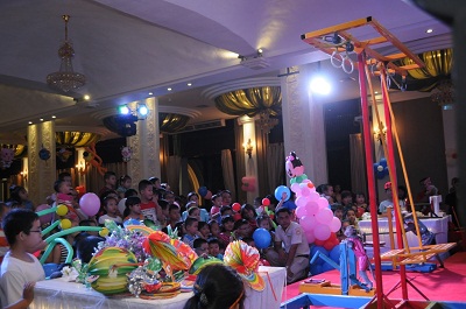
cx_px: 233
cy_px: 154
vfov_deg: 36.7
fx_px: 465
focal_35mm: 36
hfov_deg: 53.2
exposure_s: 1/60
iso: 800
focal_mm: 24
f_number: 4
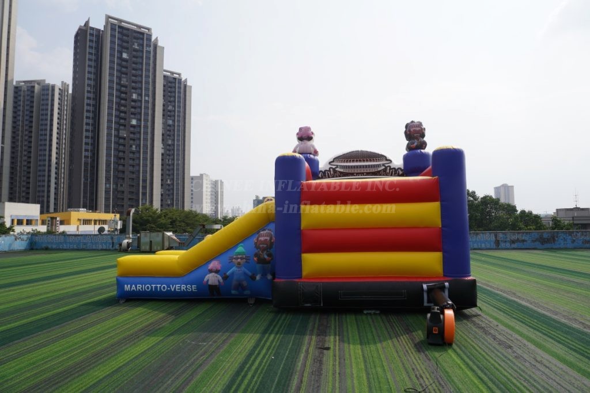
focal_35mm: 24
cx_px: 295
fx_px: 393
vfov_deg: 53.1
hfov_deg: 73.7
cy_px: 196
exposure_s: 1/320
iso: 100
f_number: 8
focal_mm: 16
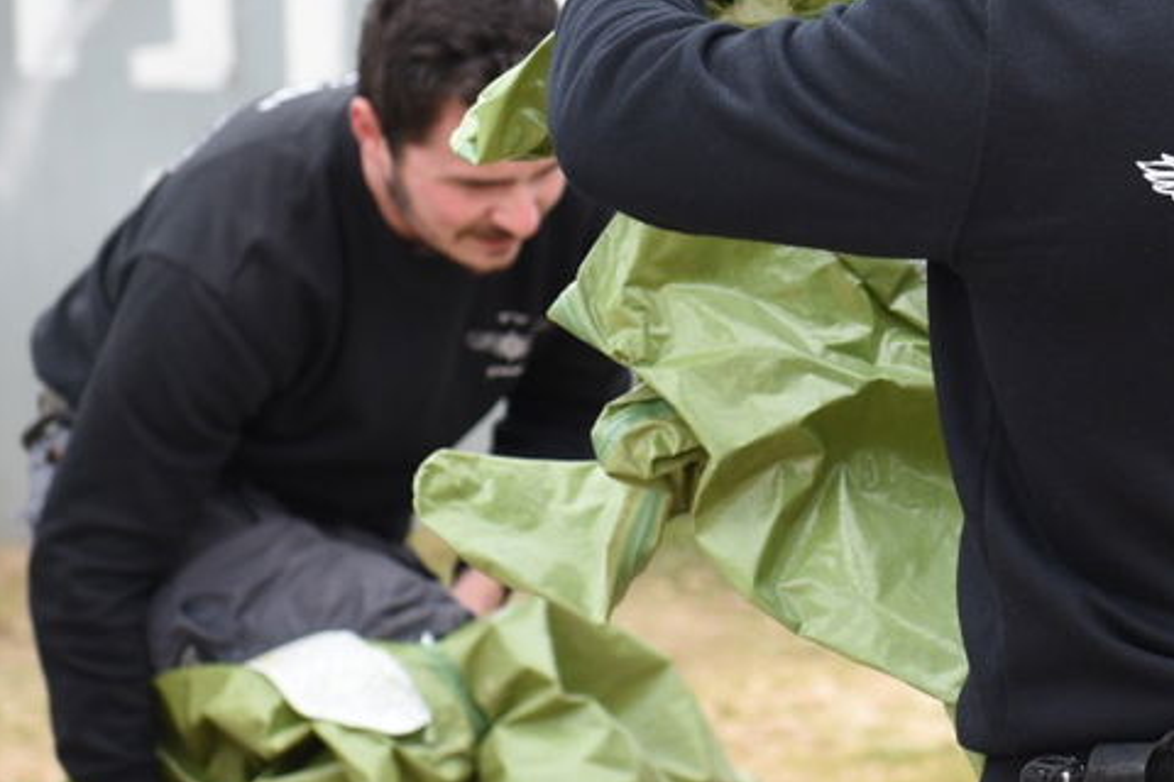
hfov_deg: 10.1
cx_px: 880
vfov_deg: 6.7
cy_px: 211
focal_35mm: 204
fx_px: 6652
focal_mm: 70
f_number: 4
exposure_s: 1/500
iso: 500
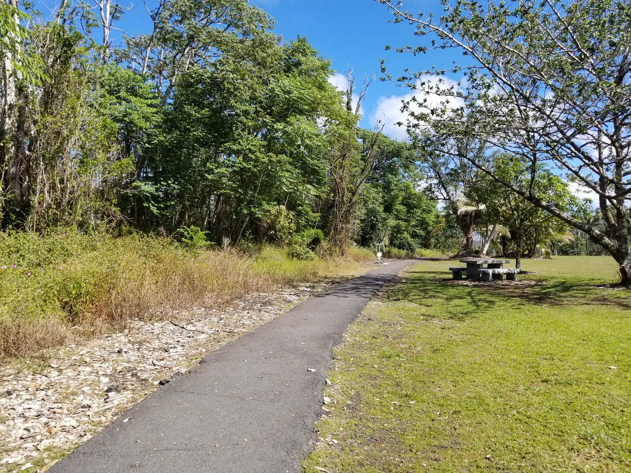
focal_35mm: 27
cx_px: 304
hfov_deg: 65.3
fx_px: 492
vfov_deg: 51.3
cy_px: 229
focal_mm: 4.25
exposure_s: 1/1516
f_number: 1.7
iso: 50
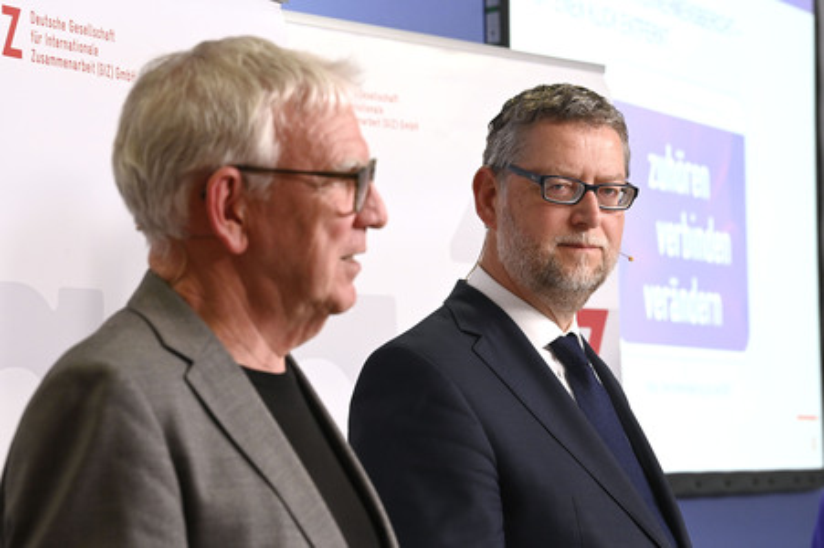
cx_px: 412
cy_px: 274
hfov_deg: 15.2
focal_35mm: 135
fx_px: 3088
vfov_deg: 10.1
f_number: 9
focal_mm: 135
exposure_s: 1/320
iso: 4000
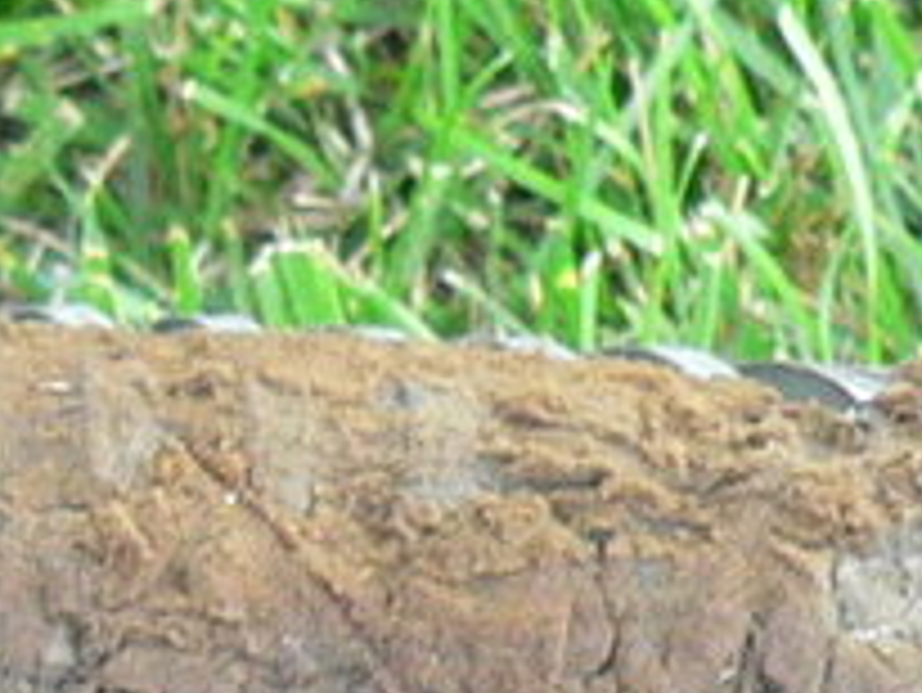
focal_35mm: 211
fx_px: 5623
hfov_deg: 9.0
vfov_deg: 6.6
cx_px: -693
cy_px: 1737
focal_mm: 6
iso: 200
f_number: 2.8
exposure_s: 1/30
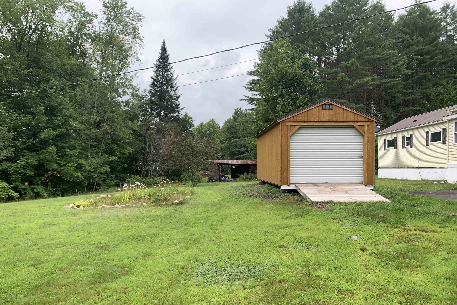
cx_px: 225
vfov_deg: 46.2
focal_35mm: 28
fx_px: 355
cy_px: 176
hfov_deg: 65.5
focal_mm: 4.25
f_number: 1.8
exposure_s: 1/587
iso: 25
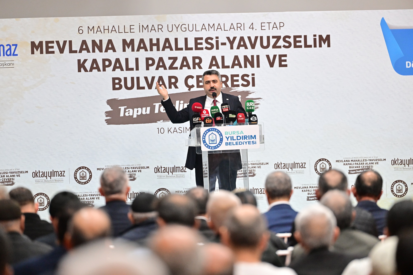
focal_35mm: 200
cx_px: 206
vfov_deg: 6.9
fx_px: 2294
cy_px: 138
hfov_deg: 10.3
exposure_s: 1/320
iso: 4000
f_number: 3.2
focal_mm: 200
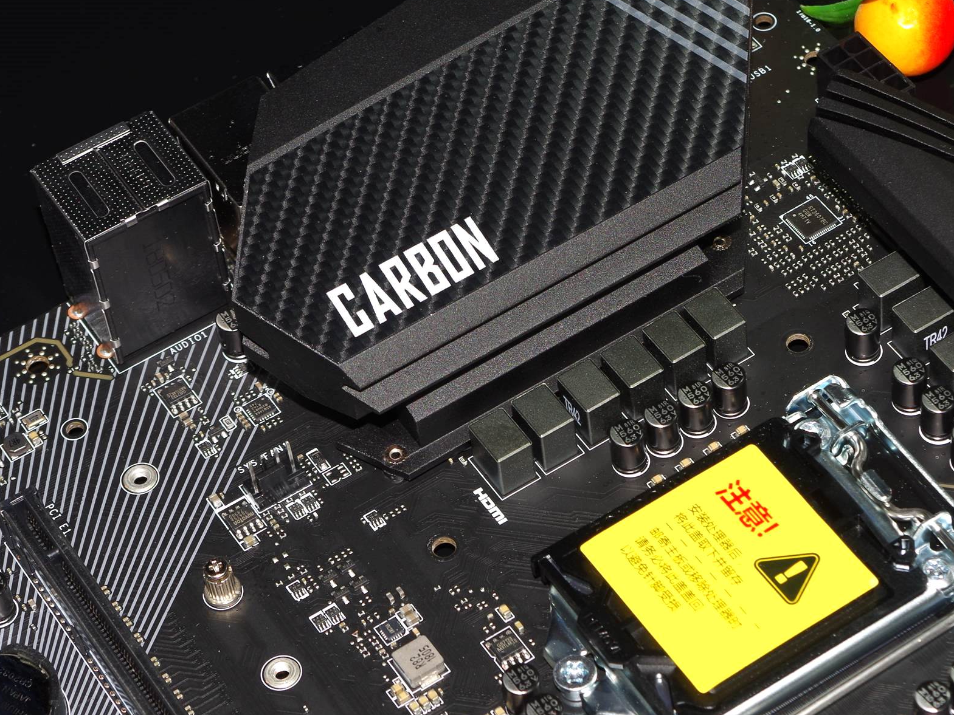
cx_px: 683
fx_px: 3114
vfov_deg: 13.1
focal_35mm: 113
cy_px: 351
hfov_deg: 17.3
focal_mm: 50
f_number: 11
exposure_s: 1/30
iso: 100
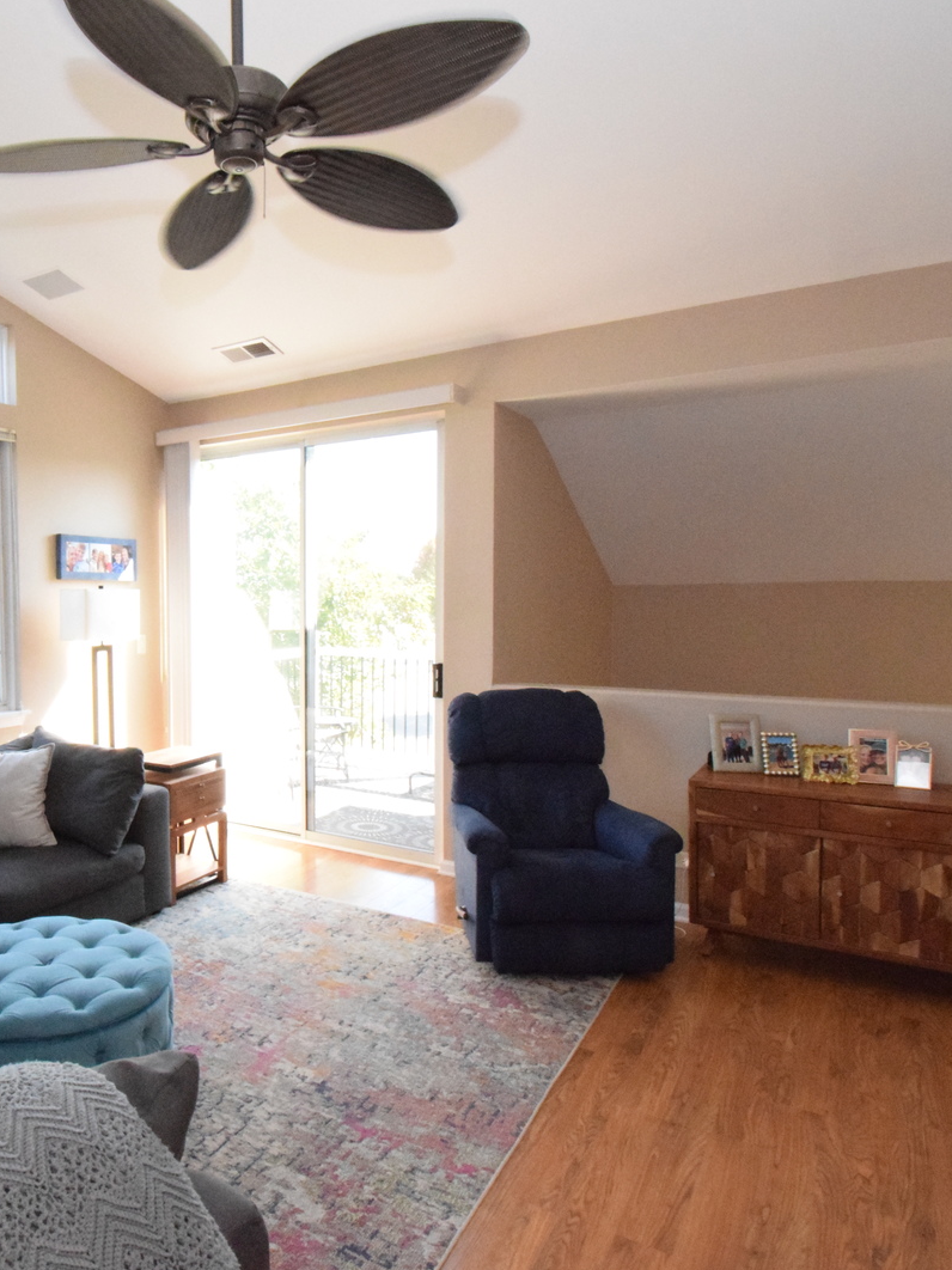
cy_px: 639
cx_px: 267
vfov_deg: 76.4
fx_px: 807
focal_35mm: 22
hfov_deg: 58.6
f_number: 18
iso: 10000
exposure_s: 1/160
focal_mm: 10
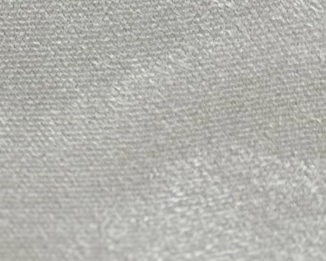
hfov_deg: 11.8
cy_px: -619
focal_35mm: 159
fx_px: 1534
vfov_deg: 7.9
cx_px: -80
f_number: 1.5
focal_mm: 5.7
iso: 50
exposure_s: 1/639
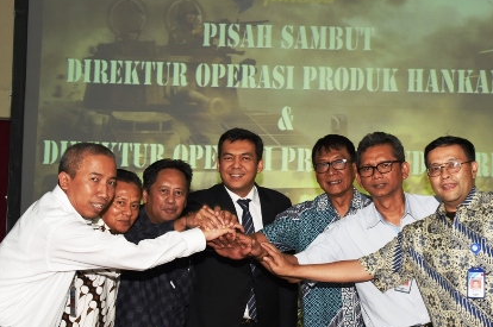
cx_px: 285
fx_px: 889
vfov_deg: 20.9
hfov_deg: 30.9
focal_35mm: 65
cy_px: 178
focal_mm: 42
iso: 1400
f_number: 7.1
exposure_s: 1/60
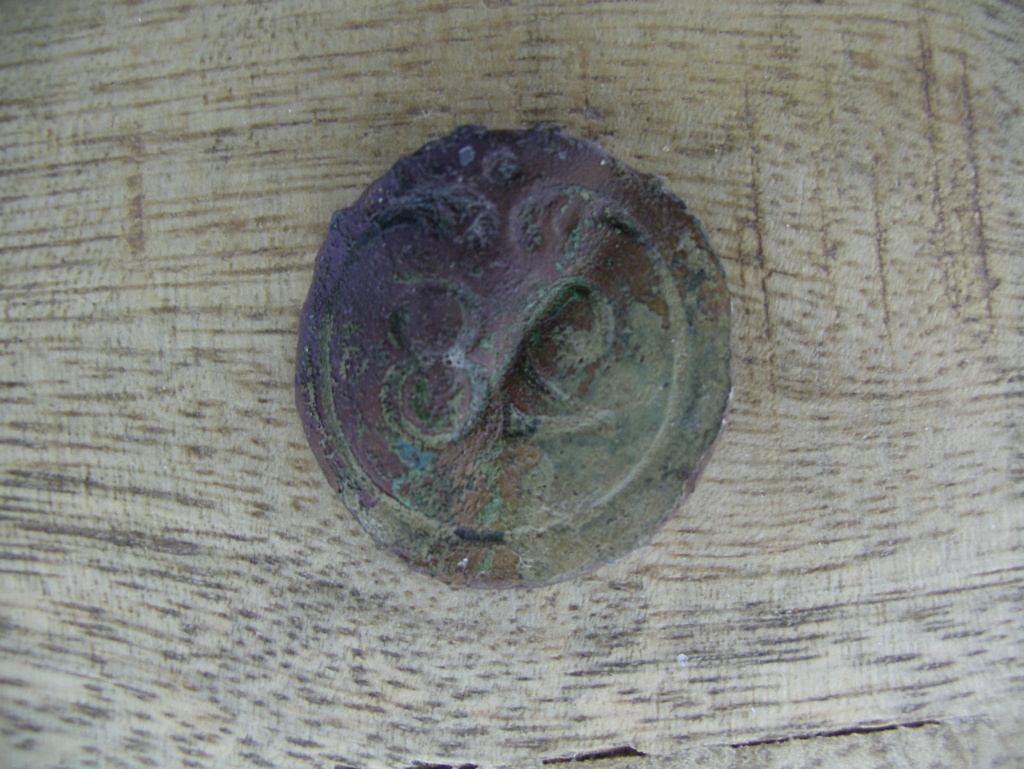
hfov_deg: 50.1
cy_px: 384
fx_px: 1095
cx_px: 512
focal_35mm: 37
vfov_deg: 38.7
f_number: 2.8
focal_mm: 7.8
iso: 200
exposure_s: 1/40
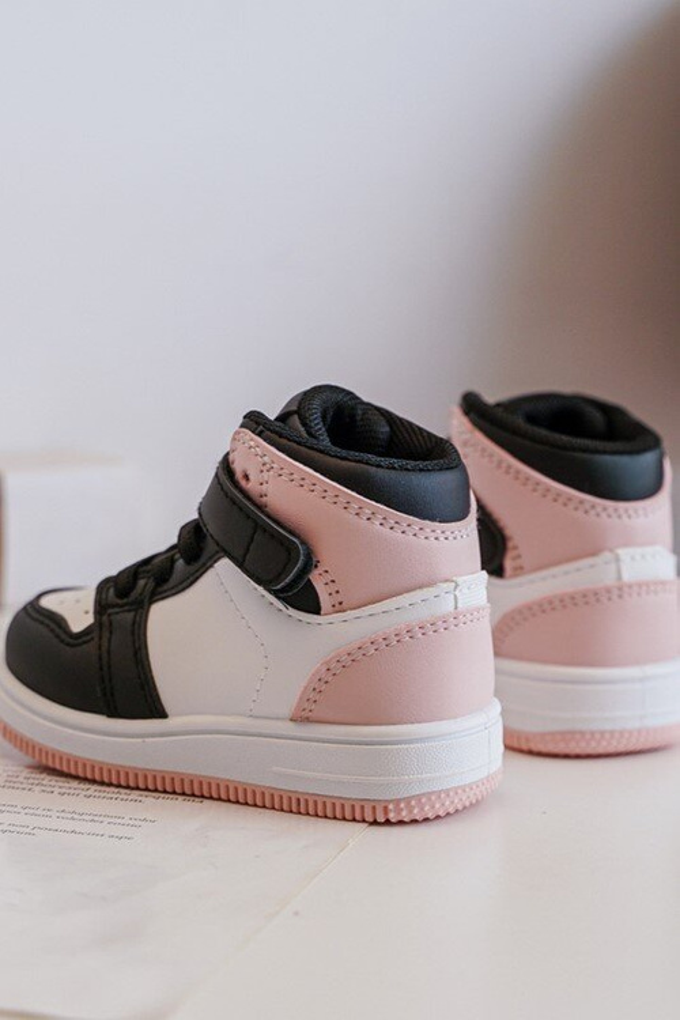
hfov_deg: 28.6
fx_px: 1332
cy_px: 510
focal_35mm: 47
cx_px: 340
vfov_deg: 41.9
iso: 500
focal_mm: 47
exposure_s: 1/100
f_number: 4
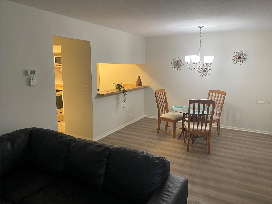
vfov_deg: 53.1
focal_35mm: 26
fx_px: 204
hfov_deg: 67.3
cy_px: 102
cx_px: 136
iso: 160
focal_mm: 4.25
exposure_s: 1/60
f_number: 1.8
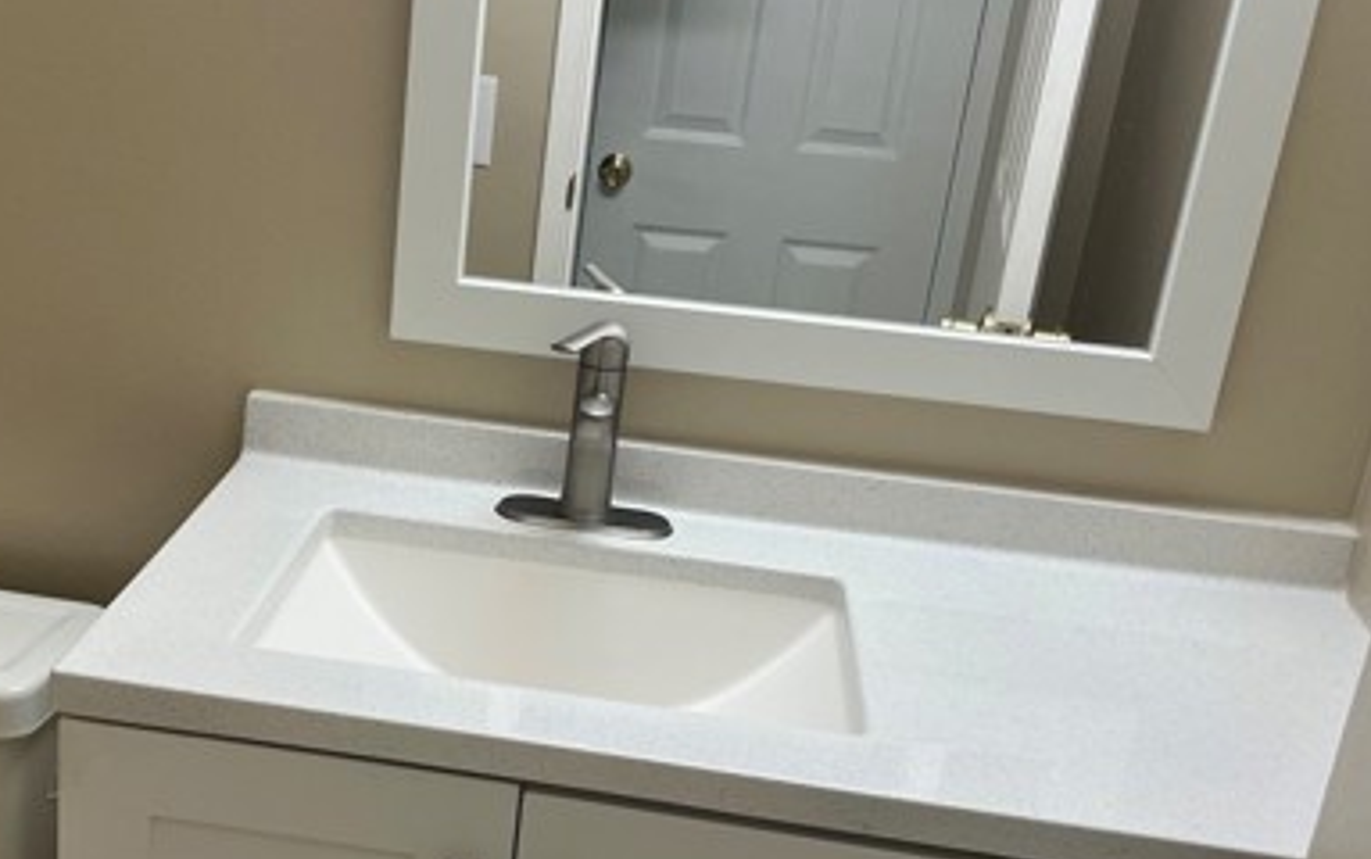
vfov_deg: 28.0
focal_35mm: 46
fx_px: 1720
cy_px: 533
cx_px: 462
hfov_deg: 42.9
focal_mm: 5.1
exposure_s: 1/120
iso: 100
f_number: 1.6
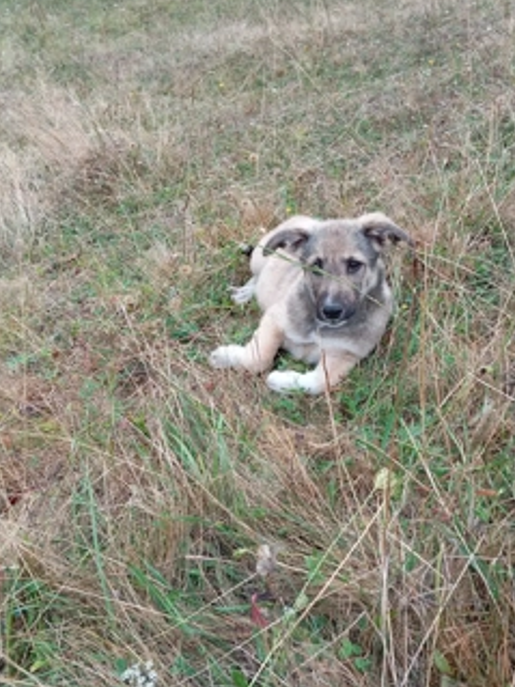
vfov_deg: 52.6
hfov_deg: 40.6
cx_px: 282
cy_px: 360
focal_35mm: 35
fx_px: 695
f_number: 1.8
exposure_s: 1/100
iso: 189
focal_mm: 4.22
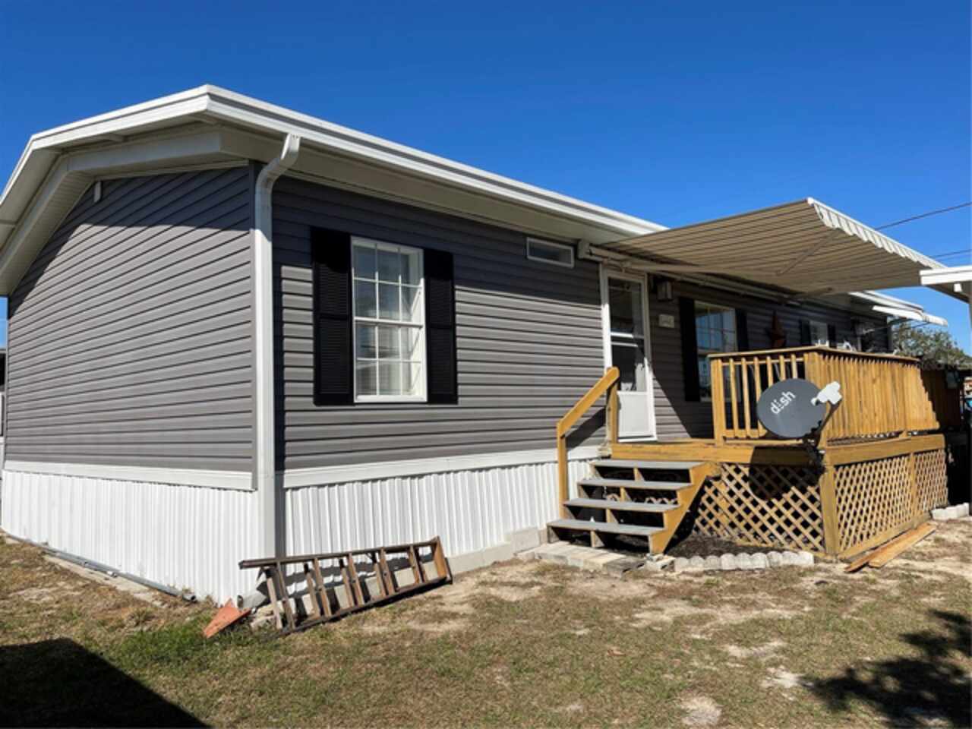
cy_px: 364
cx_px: 486
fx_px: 702
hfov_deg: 69.4
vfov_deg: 54.9
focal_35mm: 25
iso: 32
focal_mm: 5.1
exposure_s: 1/5917
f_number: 1.6
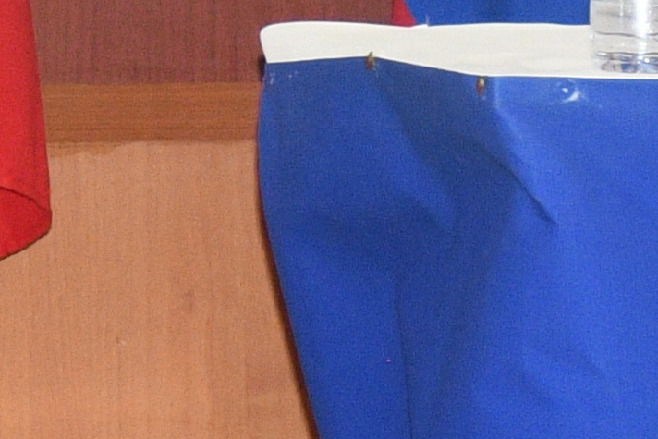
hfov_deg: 3.5
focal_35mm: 563
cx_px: -1786
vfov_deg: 2.4
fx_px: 10292
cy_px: -575
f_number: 5.6
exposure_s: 1/80
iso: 1250
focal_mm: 48
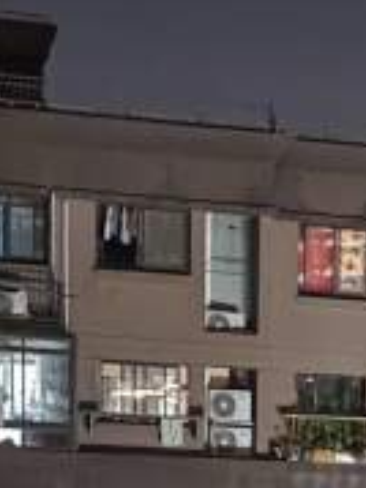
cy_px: 855
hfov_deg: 10.5
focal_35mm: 137
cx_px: 516
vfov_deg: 13.1
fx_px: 1934
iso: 25370
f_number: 1.88
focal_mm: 5.56
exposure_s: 1/10
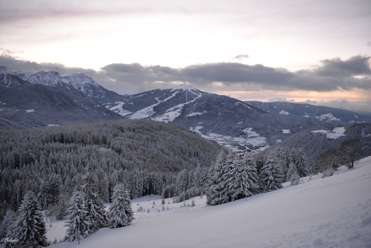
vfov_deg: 41.1
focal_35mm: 32
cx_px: 186
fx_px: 330
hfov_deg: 58.7
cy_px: 124
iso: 100
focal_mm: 32
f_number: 2.8
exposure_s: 1/40
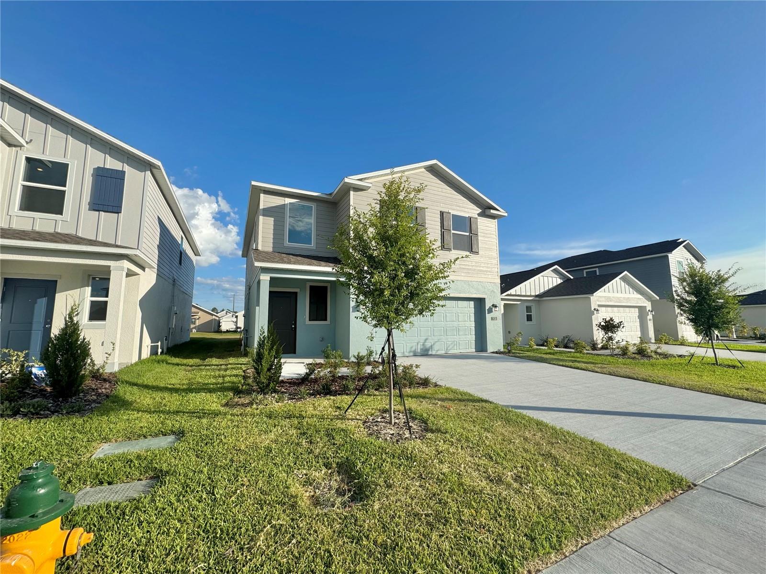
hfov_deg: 102.1
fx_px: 310
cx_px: 383
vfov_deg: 85.7
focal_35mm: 14
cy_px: 287
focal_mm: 2.22
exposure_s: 1/2028
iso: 50
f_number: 2.2
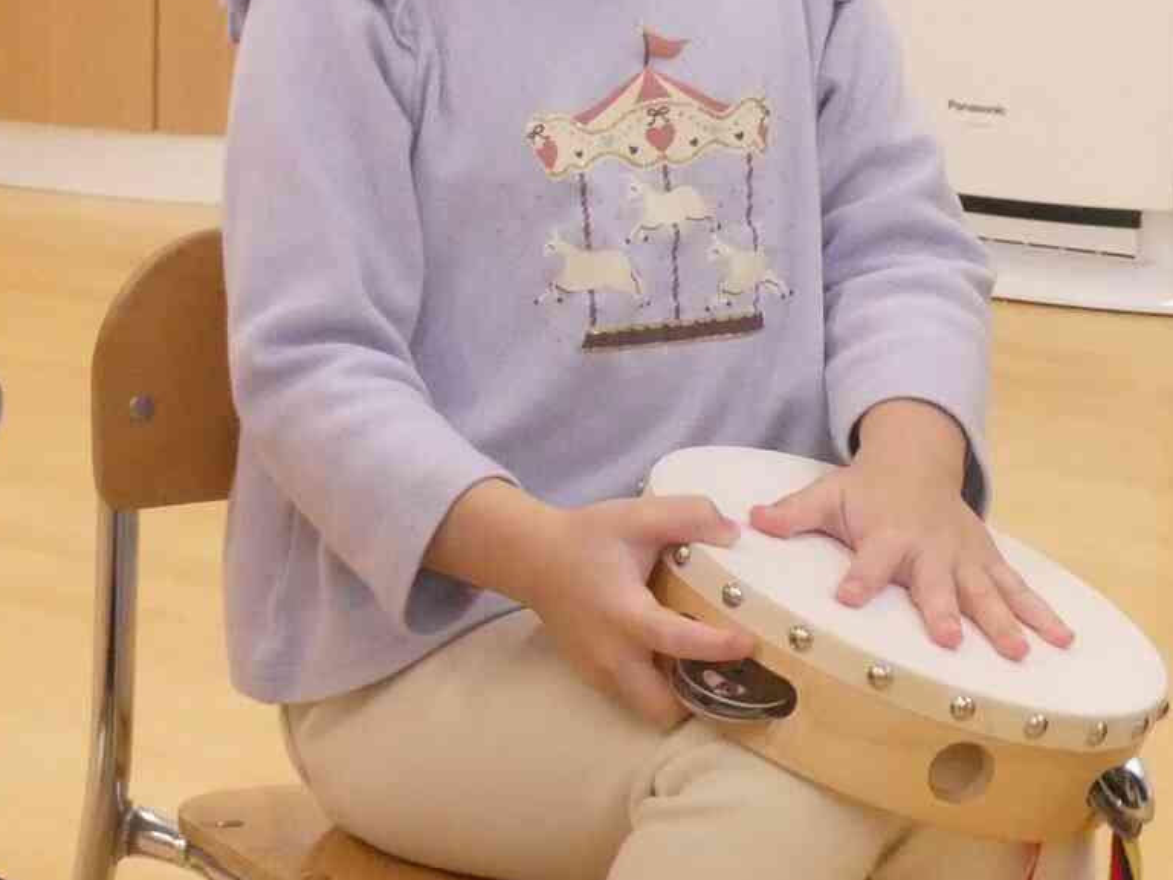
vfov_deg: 10.1
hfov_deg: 13.4
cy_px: 199
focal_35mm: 146
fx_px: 4947
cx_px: 191
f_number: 4.2
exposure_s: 1/80
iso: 640
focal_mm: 10.3
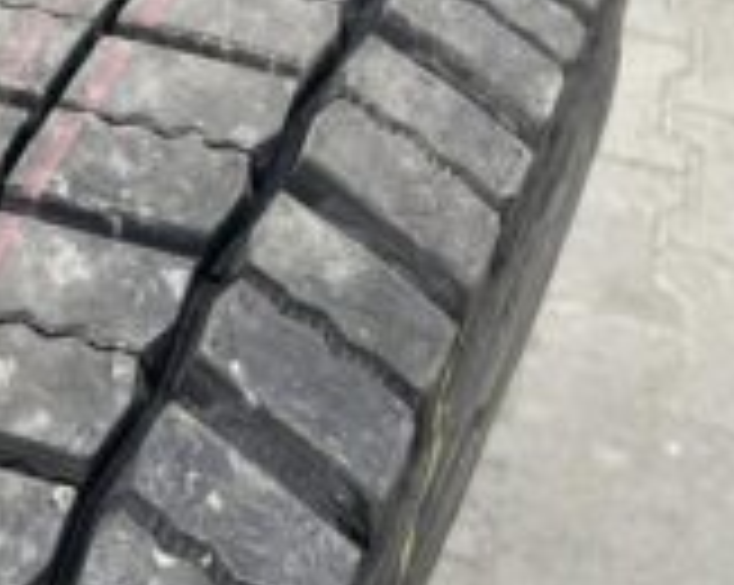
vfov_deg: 22.8
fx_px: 1454
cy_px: 322
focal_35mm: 67
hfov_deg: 25.7
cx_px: -126
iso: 32
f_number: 1.6
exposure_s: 1/875
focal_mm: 4.2
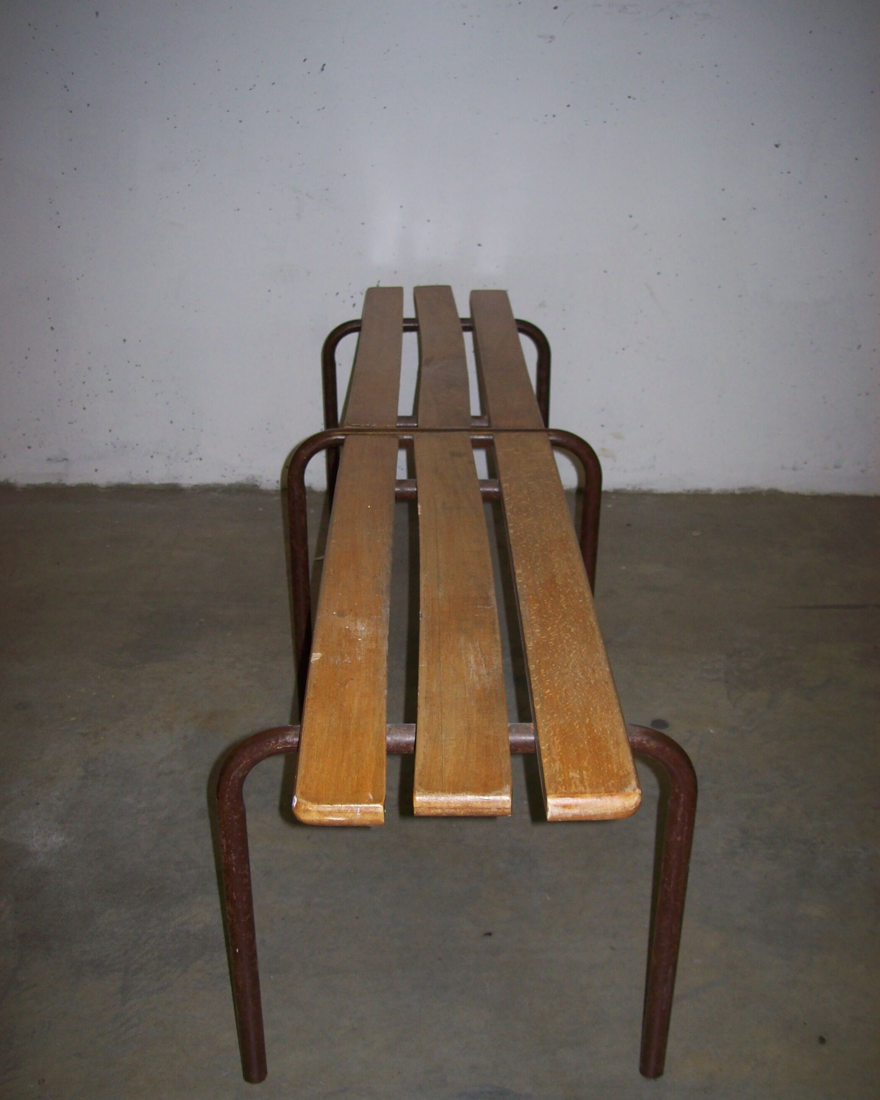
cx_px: 436
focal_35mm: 38
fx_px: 1237
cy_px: 569
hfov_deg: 39.2
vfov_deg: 47.9
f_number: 2.7
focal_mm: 6
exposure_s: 1/64
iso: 80
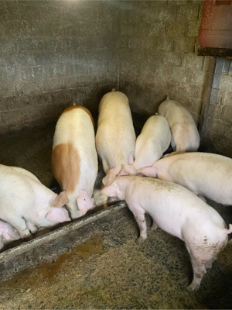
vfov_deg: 67.3
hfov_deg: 53.1
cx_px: 116
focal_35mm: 26
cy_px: 155
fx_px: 232
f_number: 1.8
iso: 500
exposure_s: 1/25
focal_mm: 4.25
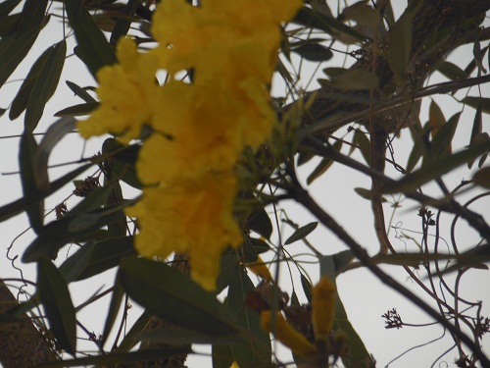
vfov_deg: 5.9
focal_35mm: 250
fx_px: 3539
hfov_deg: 7.9
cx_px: 245
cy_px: 184
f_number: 5.8
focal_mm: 45
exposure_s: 1/125
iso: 125
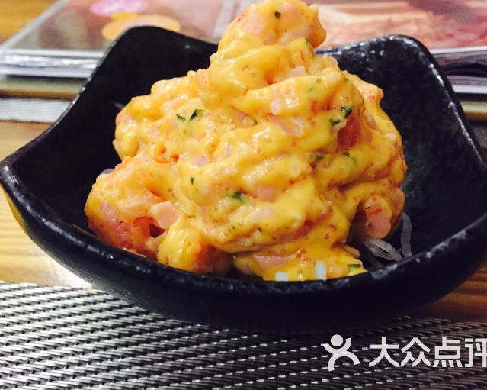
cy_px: 192
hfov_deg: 57.2
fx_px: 447
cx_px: 248
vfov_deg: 47.1
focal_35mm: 31
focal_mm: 4.15
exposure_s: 1/17
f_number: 2.2
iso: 400
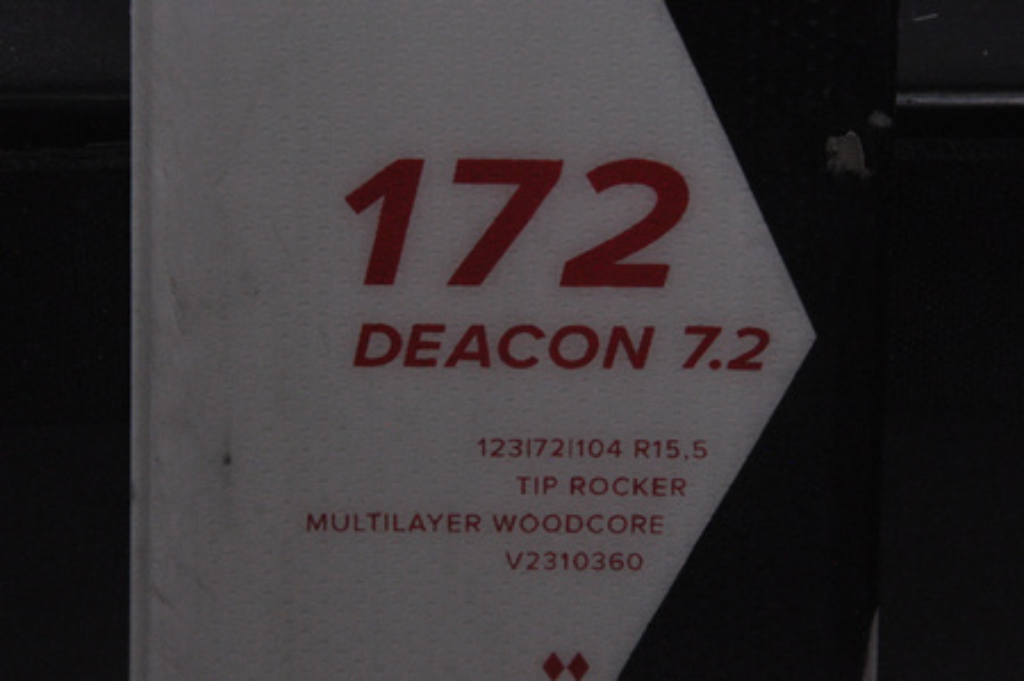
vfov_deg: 8.7
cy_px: 340
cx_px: 512
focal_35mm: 158
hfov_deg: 13.1
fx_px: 4475
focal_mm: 105
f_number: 11
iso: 3200
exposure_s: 1/125
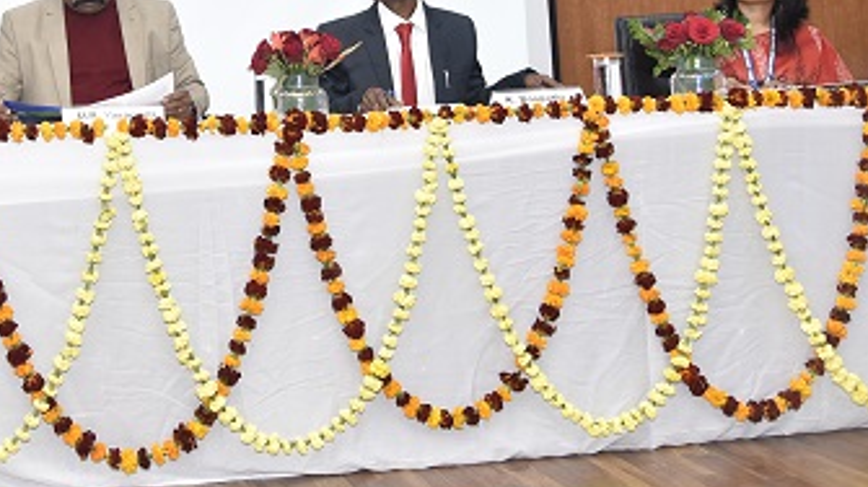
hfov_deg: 35.7
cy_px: -31
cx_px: 143
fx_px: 1288
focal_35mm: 56
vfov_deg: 20.5
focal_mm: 28
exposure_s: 1/125
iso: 1250
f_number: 4
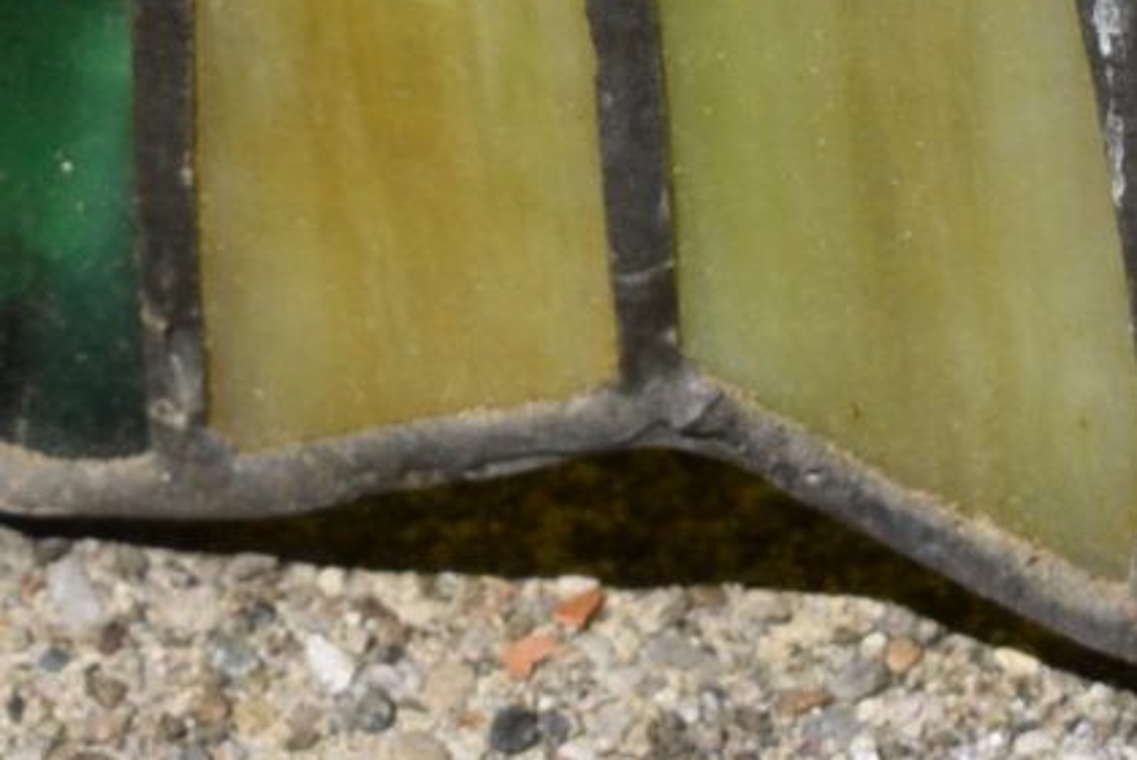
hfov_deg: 5.0
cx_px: 2041
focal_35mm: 407
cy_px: -1357
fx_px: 12863
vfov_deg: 3.3
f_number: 11
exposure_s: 1/500
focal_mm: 38
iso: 200
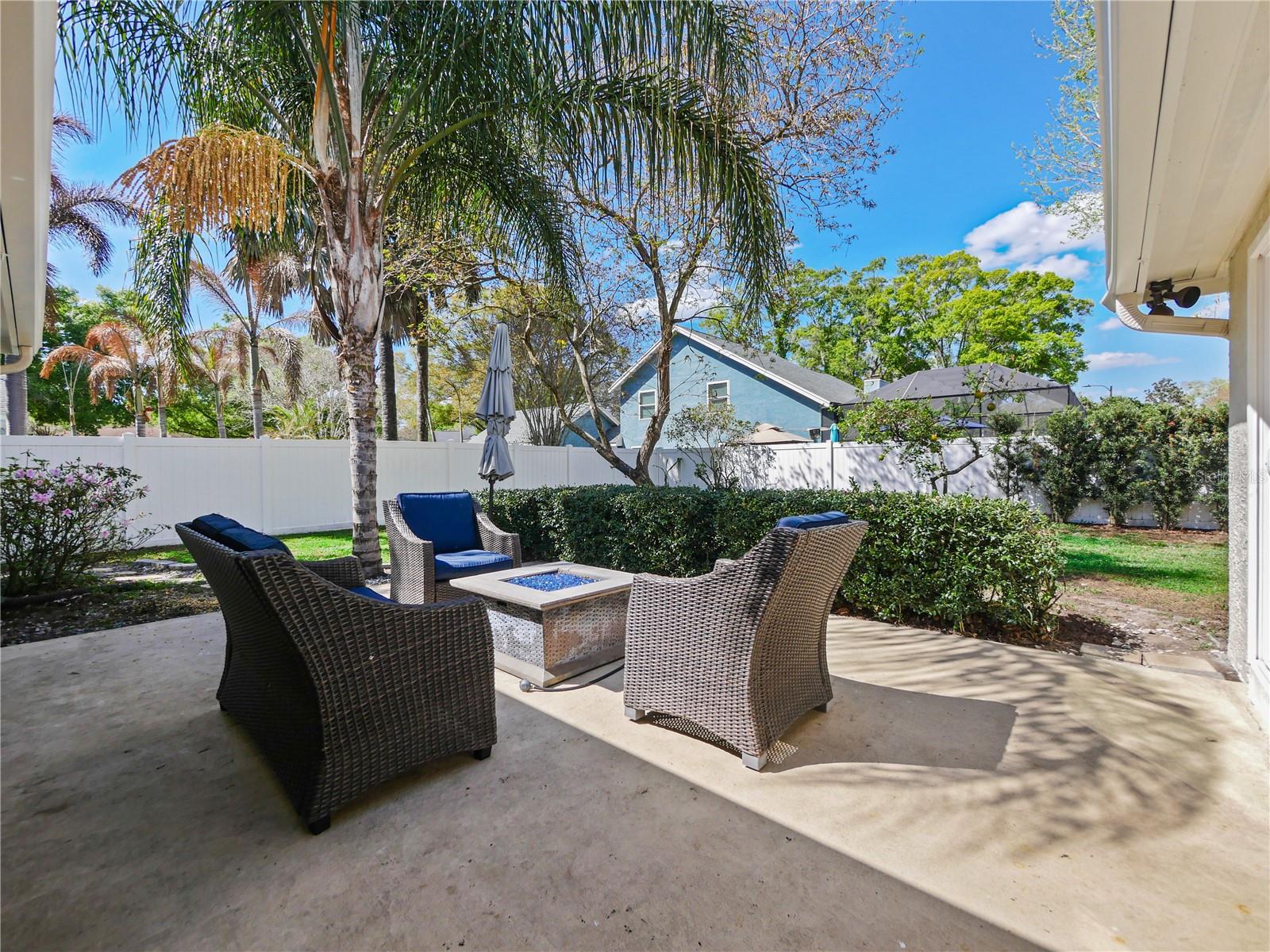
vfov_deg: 85.7
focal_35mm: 14
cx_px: 635
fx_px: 514
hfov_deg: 102.1
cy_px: 476
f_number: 9
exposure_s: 1/640
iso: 200
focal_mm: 7
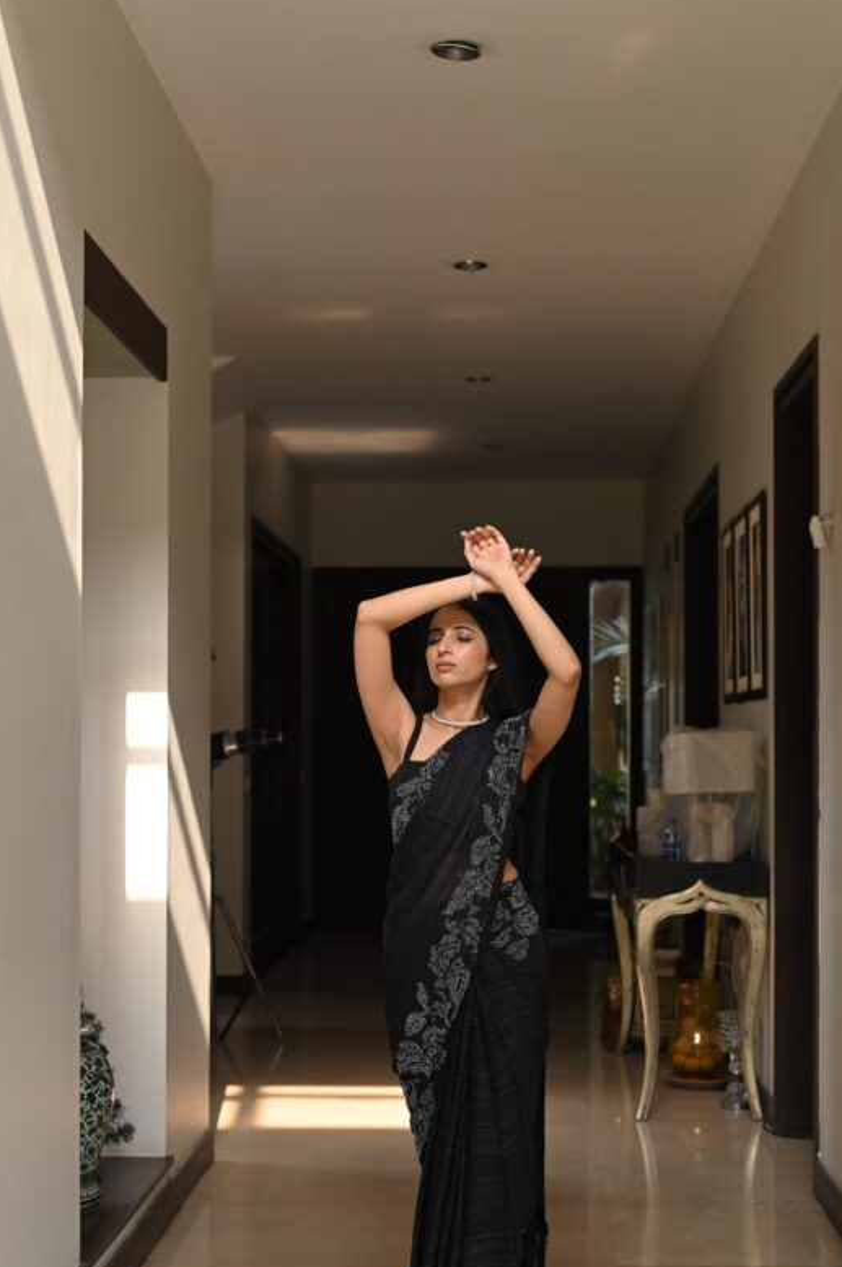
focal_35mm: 58
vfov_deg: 34.5
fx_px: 2039
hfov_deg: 23.3
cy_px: 723
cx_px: 458
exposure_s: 1/320
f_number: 4
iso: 1000
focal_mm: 50
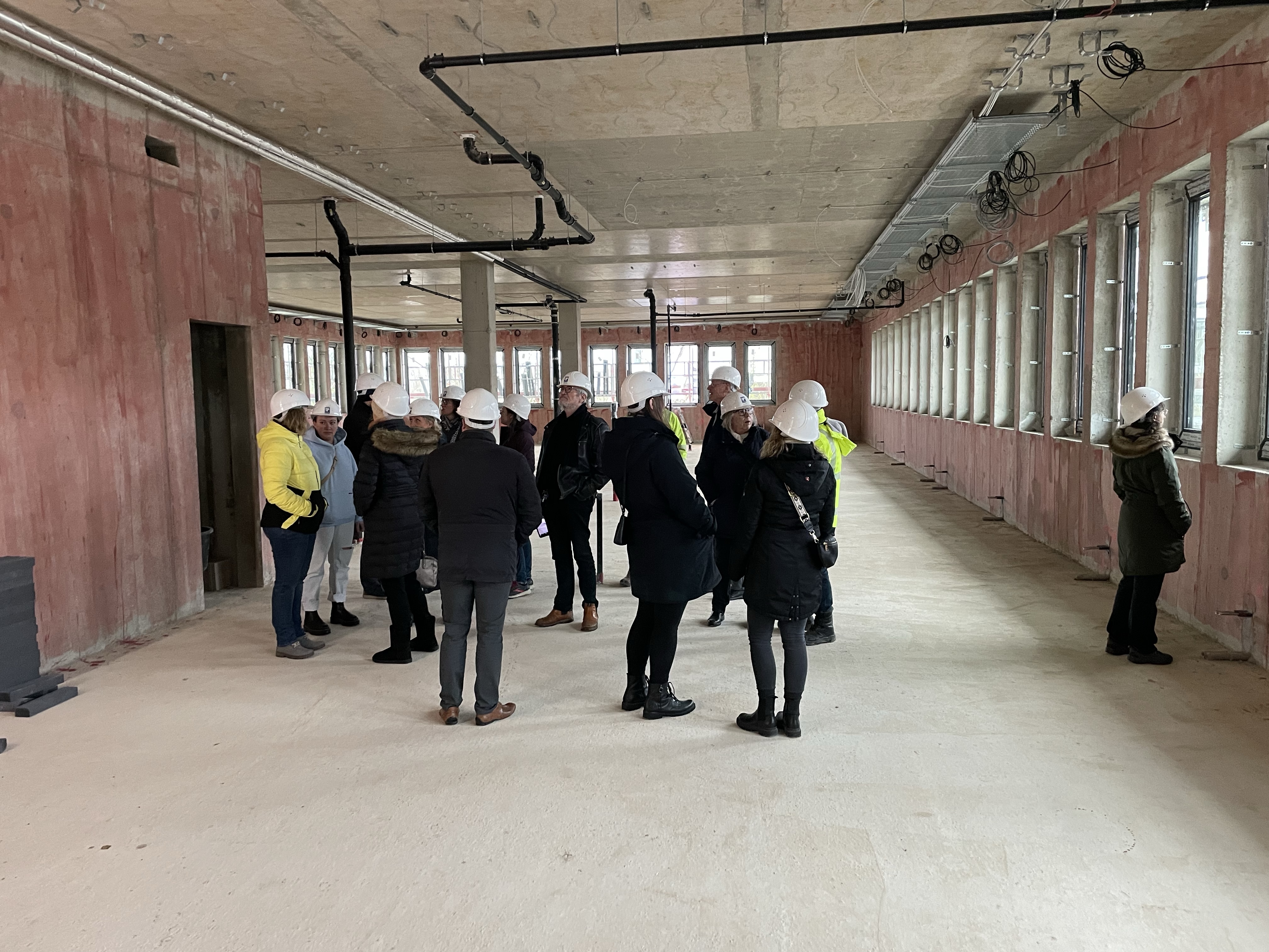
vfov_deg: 53.1
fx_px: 953
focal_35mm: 26
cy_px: 476
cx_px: 634
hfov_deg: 67.3
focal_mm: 4.2
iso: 320
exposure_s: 1/50
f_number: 1.6
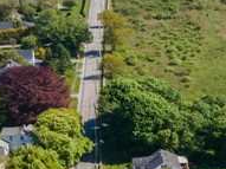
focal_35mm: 129
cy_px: 180
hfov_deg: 12.8
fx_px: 842
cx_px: 492
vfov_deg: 11.3
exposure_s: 1/500
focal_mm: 4.5
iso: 100
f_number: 2.8
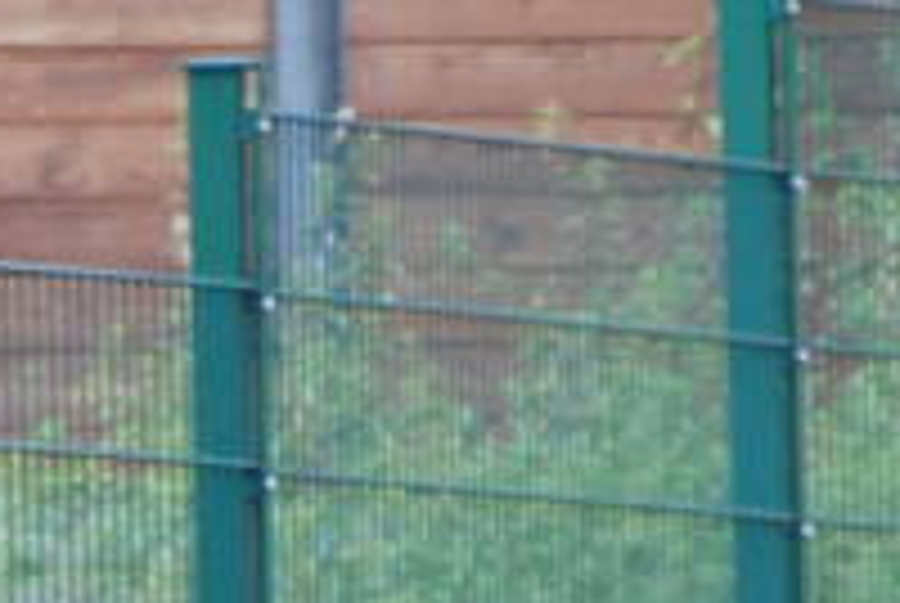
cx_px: -27
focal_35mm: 3238
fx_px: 81068
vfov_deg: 0.4
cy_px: 898
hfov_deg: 0.6
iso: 400
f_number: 5.6
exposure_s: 1/250
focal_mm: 270
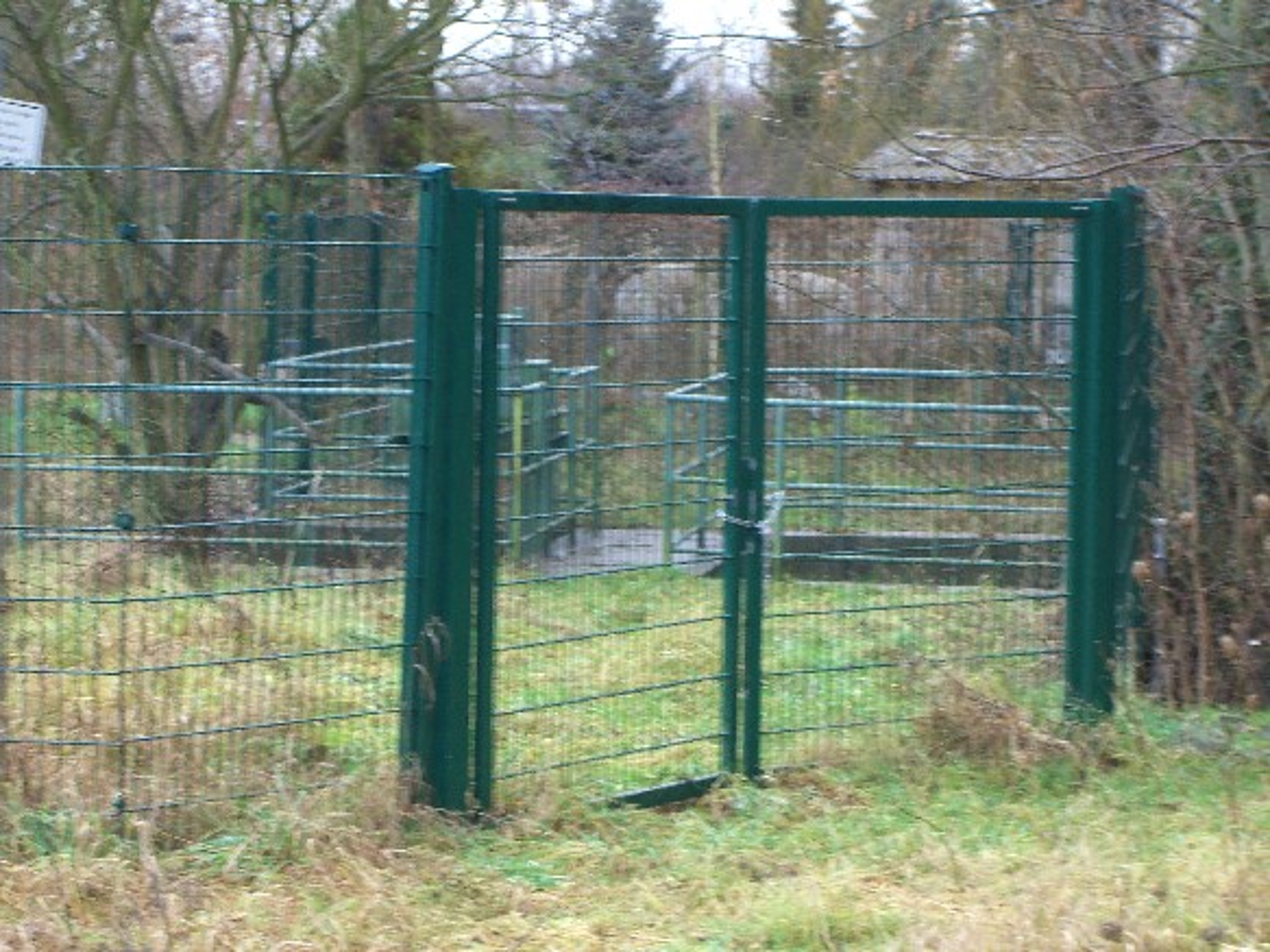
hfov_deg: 17.3
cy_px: 476
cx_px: 635
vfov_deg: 13.0
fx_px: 4182
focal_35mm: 114
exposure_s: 1/25
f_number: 5.1
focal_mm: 23.7
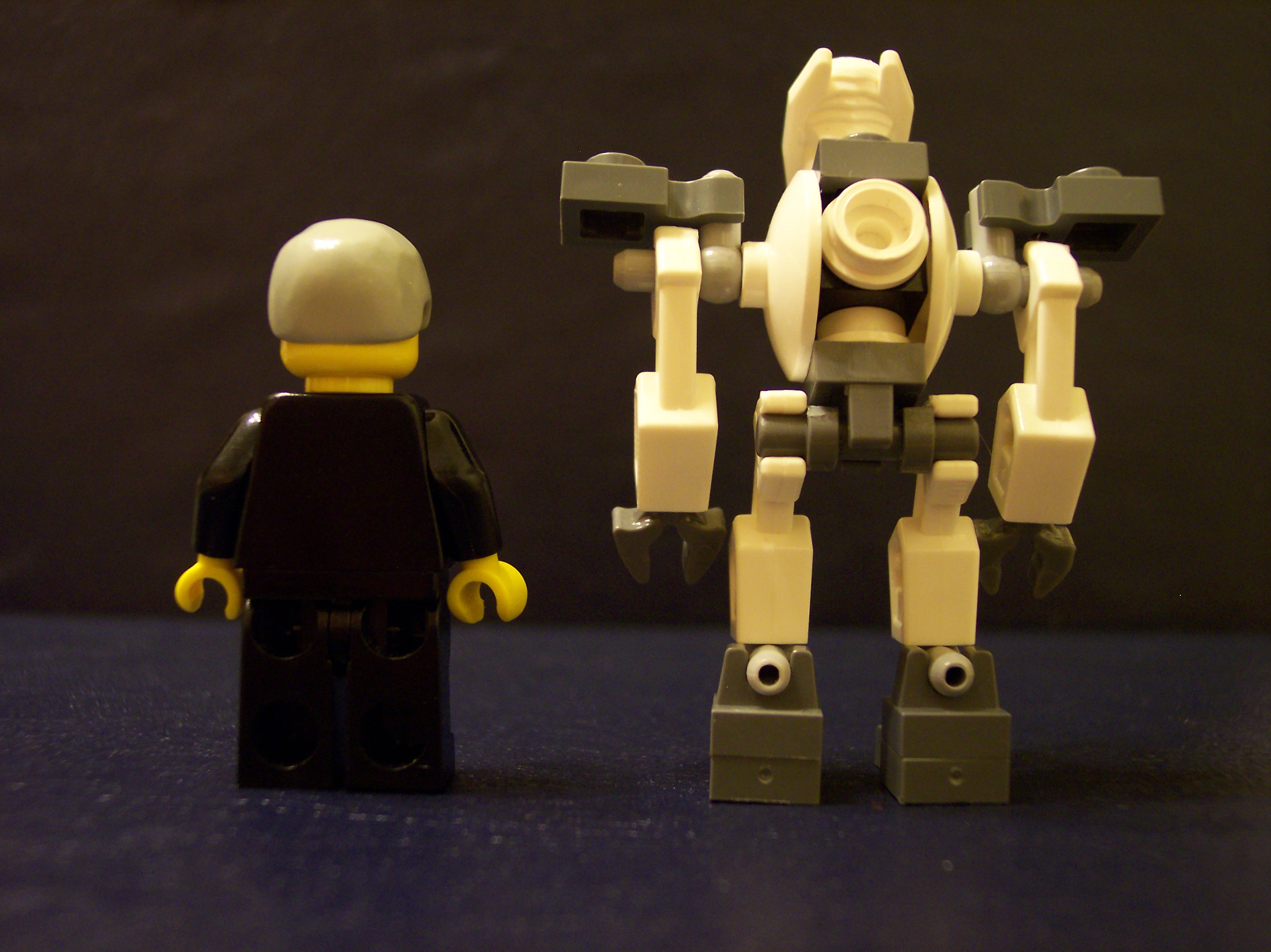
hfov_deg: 49.0
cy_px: 476
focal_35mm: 38
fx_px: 1394
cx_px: 636
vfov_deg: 37.7
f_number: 2.8
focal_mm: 8
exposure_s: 1/8
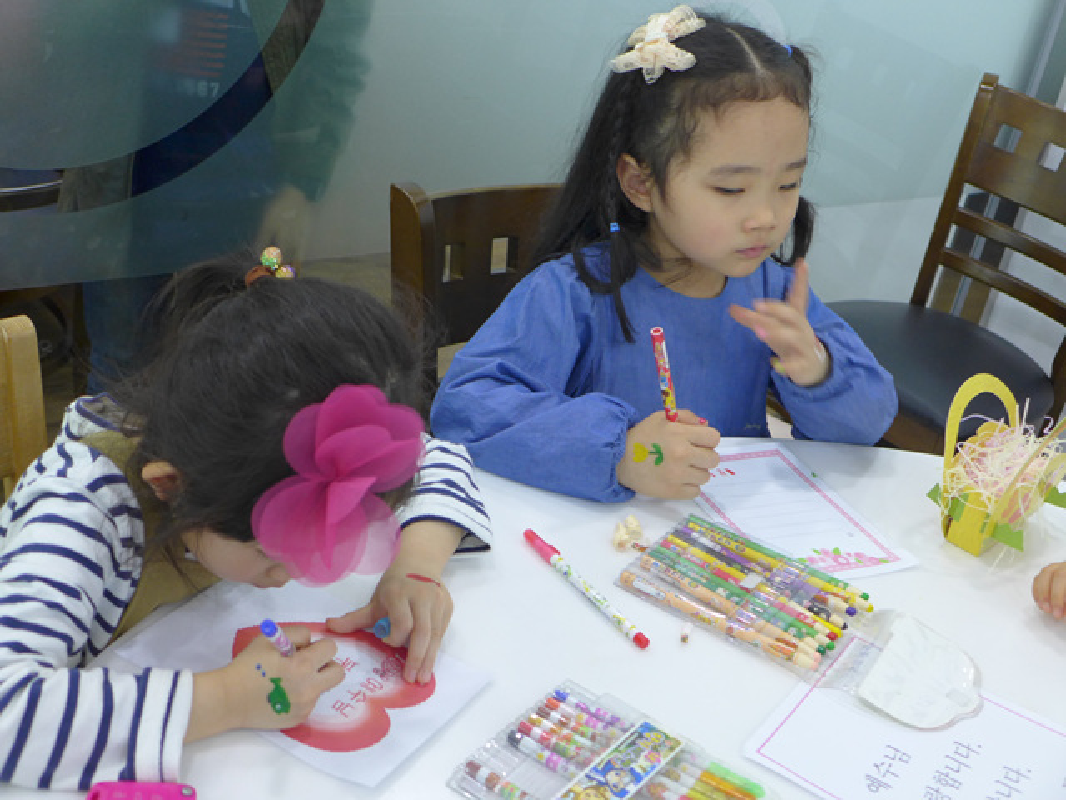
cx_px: 533
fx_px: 1540
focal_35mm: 50
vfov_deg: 29.1
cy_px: 400
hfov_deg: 38.2
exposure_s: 1/80
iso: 200
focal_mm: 9.8
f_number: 1.9
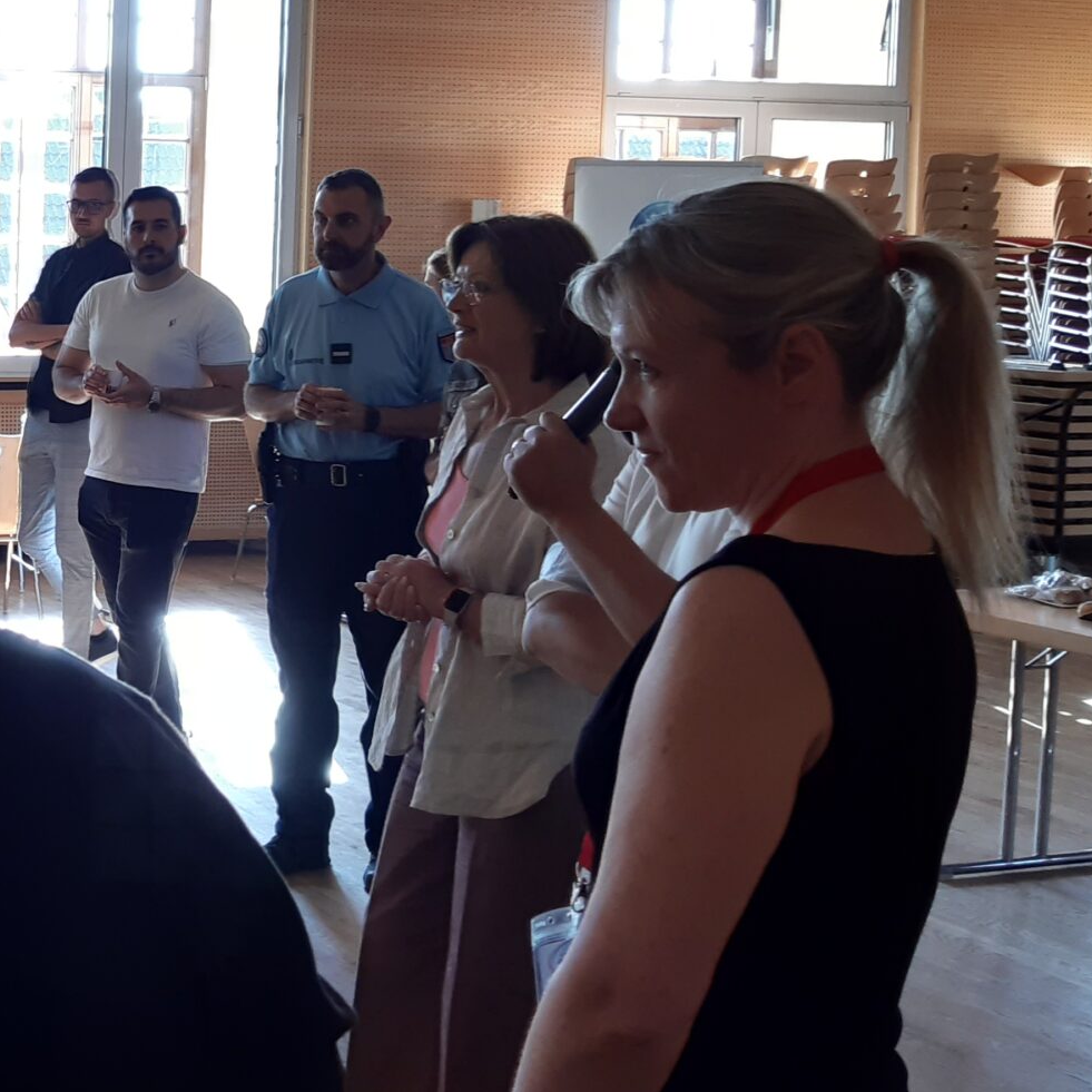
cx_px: -180
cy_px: 384
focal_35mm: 60
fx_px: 2141
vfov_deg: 28.5
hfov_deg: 25.9
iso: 50
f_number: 1.7
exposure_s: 1/50
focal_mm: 3.92
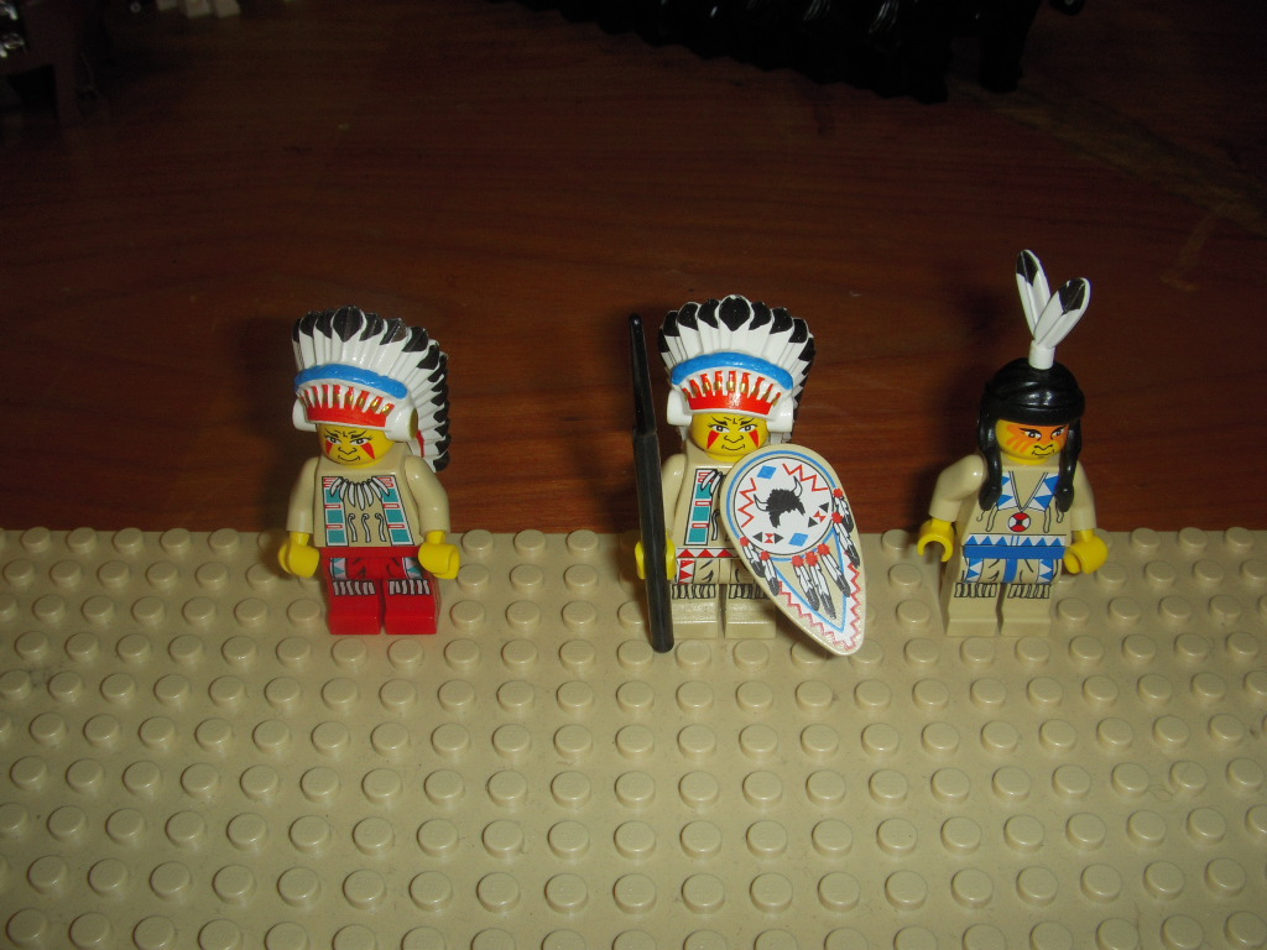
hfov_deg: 49.0
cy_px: 475
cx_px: 634
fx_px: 1391
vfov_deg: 37.7
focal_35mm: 38
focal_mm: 6.3
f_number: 6.6
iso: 100
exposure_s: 1/30
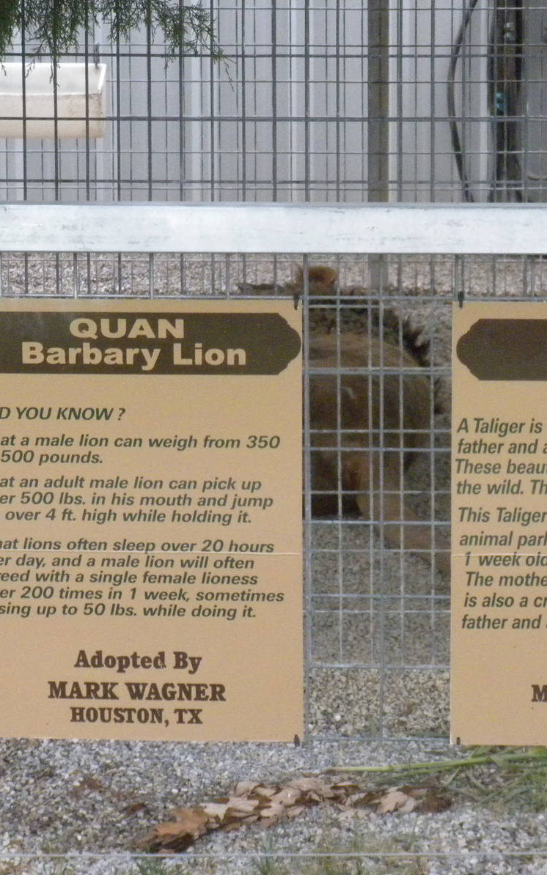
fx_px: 4032
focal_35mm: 169
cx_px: 397
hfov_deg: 7.8
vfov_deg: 12.4
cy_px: 437
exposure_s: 1/152
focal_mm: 21
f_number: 5.1
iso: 569
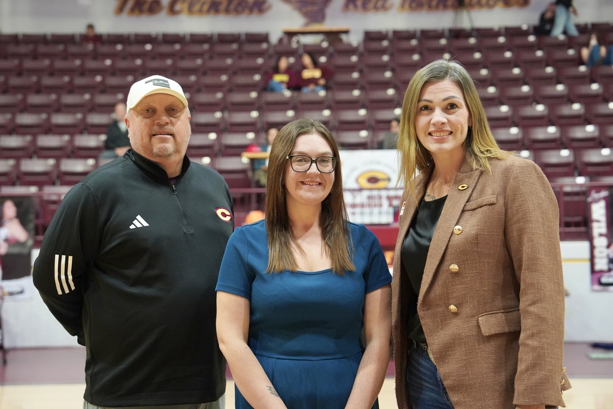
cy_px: 204
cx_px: 306
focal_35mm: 70
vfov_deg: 19.5
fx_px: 1192
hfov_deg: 28.8
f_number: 4
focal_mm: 70
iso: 6400
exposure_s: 1/160
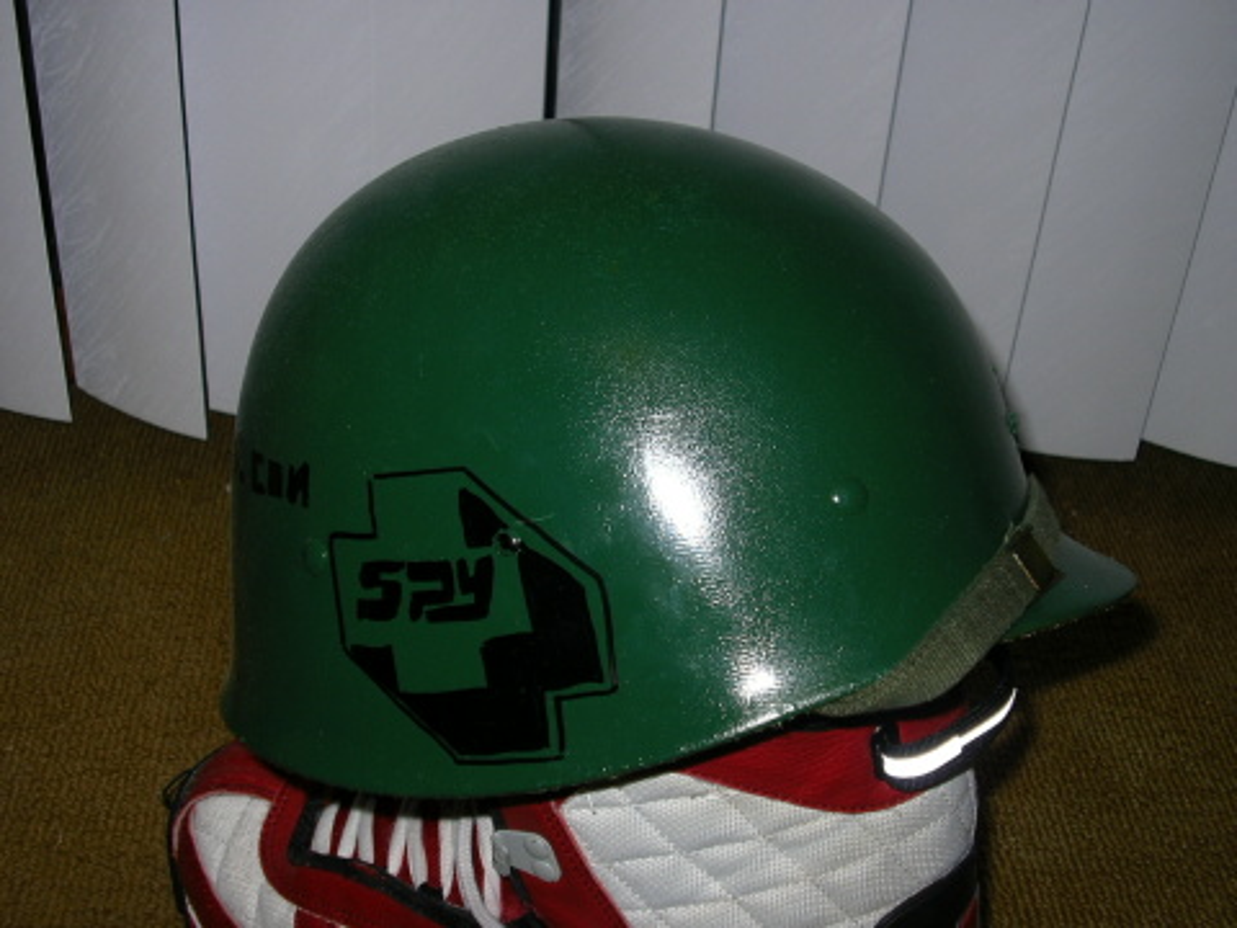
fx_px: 1822
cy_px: 464
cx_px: 618
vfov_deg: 28.6
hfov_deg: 37.5
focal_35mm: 51
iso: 50
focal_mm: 7.8
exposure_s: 1/80
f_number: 3.3
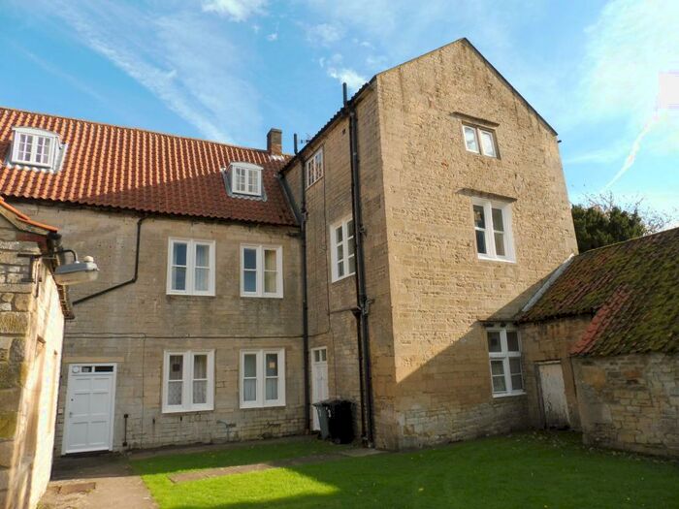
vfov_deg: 56.8
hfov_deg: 71.6
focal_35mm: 24
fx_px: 471
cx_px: 340
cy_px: 254
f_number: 4
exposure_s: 1/500
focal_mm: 4.3
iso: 100
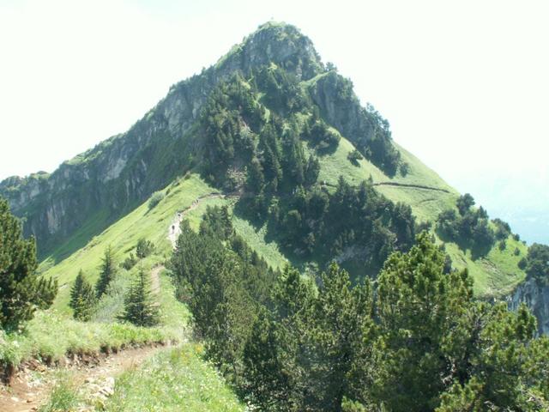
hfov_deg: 52.6
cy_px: 206
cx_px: 274
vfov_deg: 40.7
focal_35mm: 35
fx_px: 555
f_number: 7.1
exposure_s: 1/40
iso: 50
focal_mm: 5.86
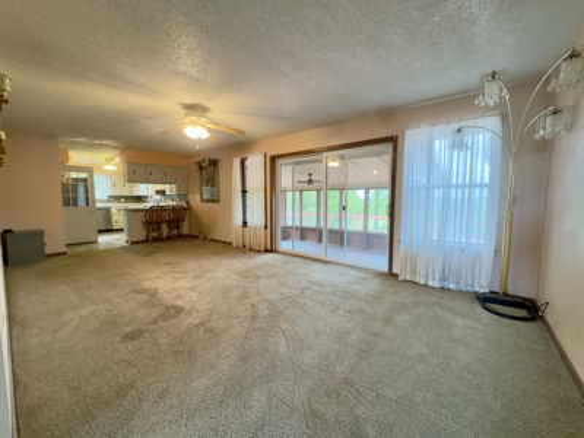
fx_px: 236
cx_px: 292
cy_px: 219
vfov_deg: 85.7
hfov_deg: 102.1
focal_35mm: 14
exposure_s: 1/60
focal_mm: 2.22
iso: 400
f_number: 2.2
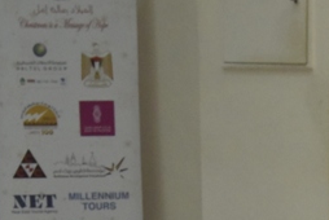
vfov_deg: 9.3
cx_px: 263
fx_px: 1290
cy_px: 408
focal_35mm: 141
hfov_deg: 14.5
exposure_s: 1/250
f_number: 9
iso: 2500
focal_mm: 35
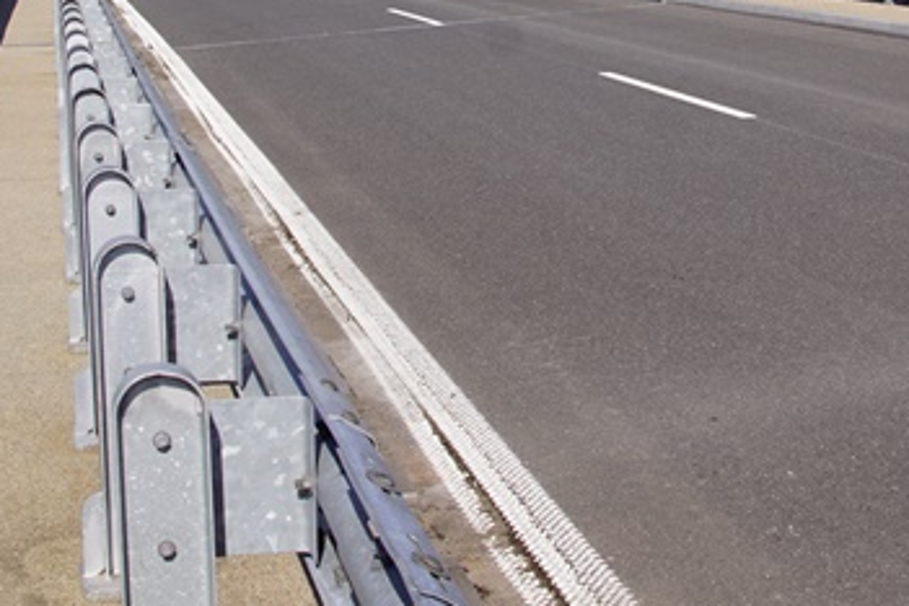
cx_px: 489
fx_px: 1944
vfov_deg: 17.4
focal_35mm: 77
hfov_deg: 26.3
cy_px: 19
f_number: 10
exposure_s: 1/200
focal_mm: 18
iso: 100
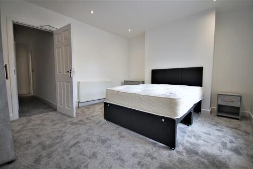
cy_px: 84
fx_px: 105
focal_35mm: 15
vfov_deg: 77.3
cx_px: 126
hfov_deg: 100.4
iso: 250
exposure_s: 1/60
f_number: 4
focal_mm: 10
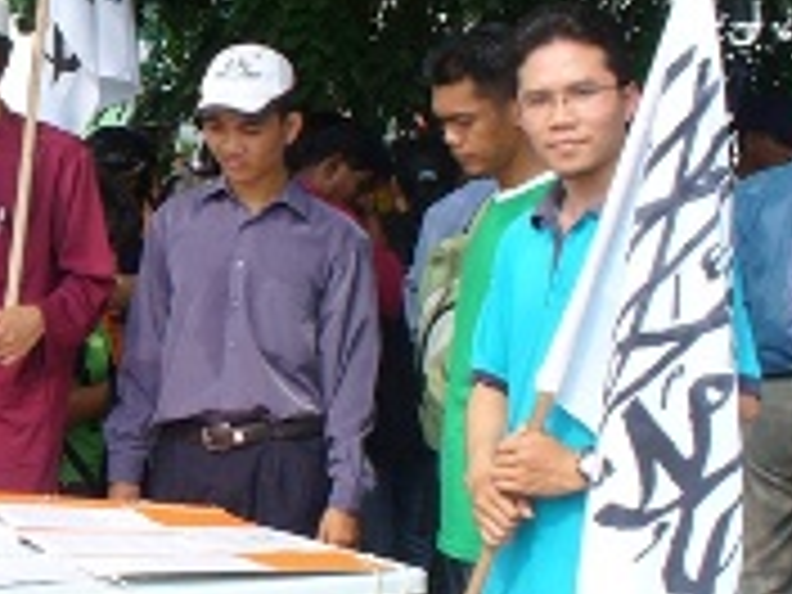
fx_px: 1922
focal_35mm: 84
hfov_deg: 22.4
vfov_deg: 17.5
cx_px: 4
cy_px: 410
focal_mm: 6.1
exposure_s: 1/200
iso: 80
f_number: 5.6
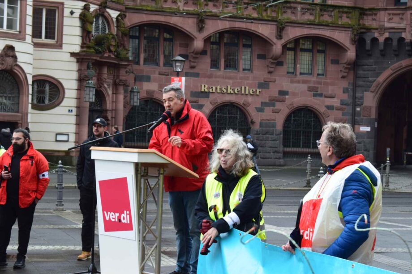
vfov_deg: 16.5
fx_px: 944
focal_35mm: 82
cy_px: 137
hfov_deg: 24.6
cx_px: 206
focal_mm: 55
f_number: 9
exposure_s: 1/125
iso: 400
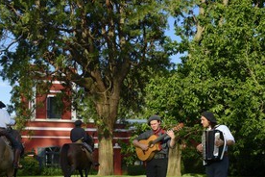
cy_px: 111
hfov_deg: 31.3
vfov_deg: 21.2
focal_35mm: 64
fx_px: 471
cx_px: 107
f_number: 13
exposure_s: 1/250
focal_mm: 42
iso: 400
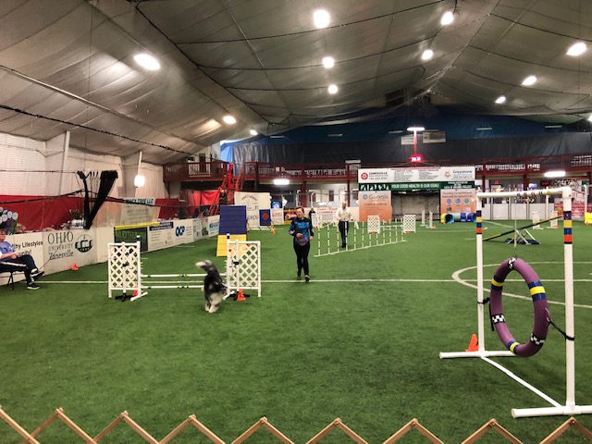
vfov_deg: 49.7
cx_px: 296
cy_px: 222
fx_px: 479
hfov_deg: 63.4
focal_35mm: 28
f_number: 1.8
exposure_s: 1/15
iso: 100
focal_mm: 3.99
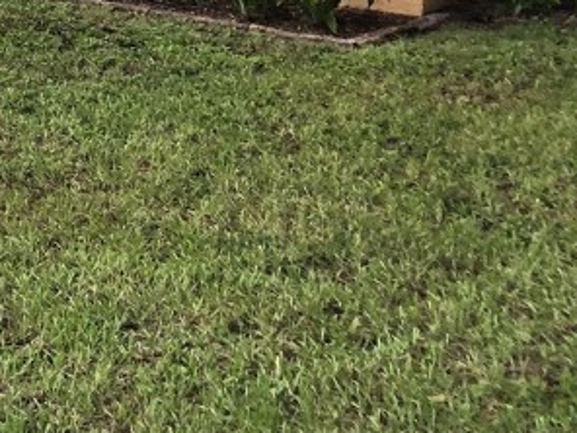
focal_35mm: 97
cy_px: -162
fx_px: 1617
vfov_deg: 14.5
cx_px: -370
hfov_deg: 17.5
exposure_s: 1/30
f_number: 1.8
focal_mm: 4
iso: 40
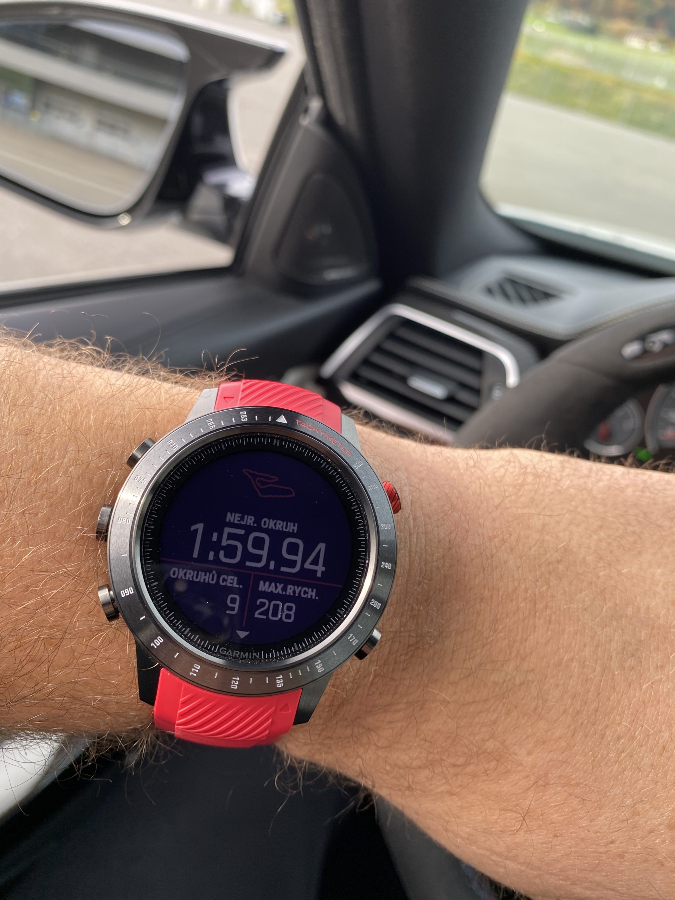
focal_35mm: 26
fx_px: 676
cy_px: 450
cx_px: 338
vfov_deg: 67.3
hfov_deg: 53.1
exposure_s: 1/122
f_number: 1.8
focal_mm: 4.25
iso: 40
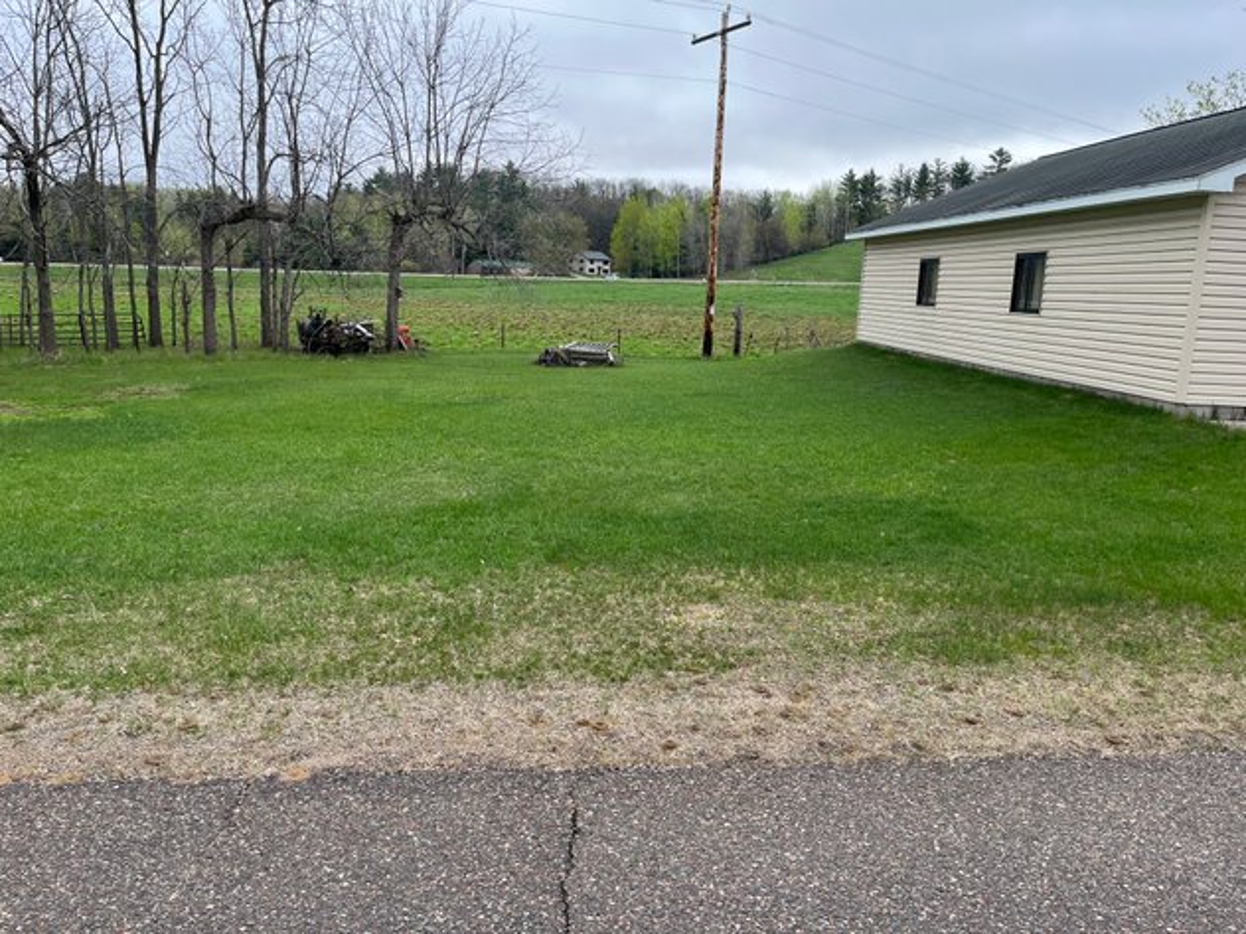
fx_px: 936
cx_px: 623
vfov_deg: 53.0
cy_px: 467
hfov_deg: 67.3
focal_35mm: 26
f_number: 1.6
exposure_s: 1/1186
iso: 50
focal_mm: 5.1
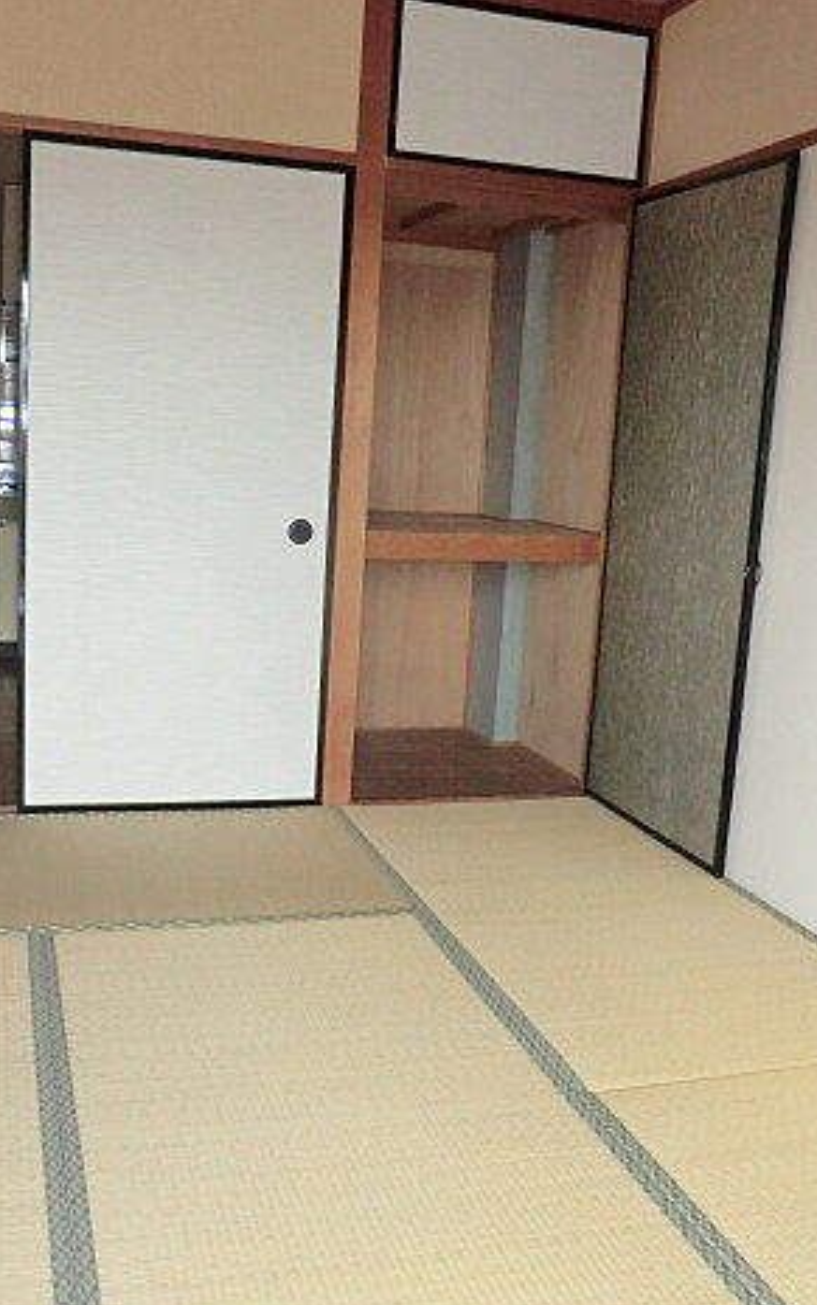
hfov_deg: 36.2
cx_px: 348
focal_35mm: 35
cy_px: 671
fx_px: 1246
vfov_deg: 55.3
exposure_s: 1/60
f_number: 3.2
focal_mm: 4.3
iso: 320
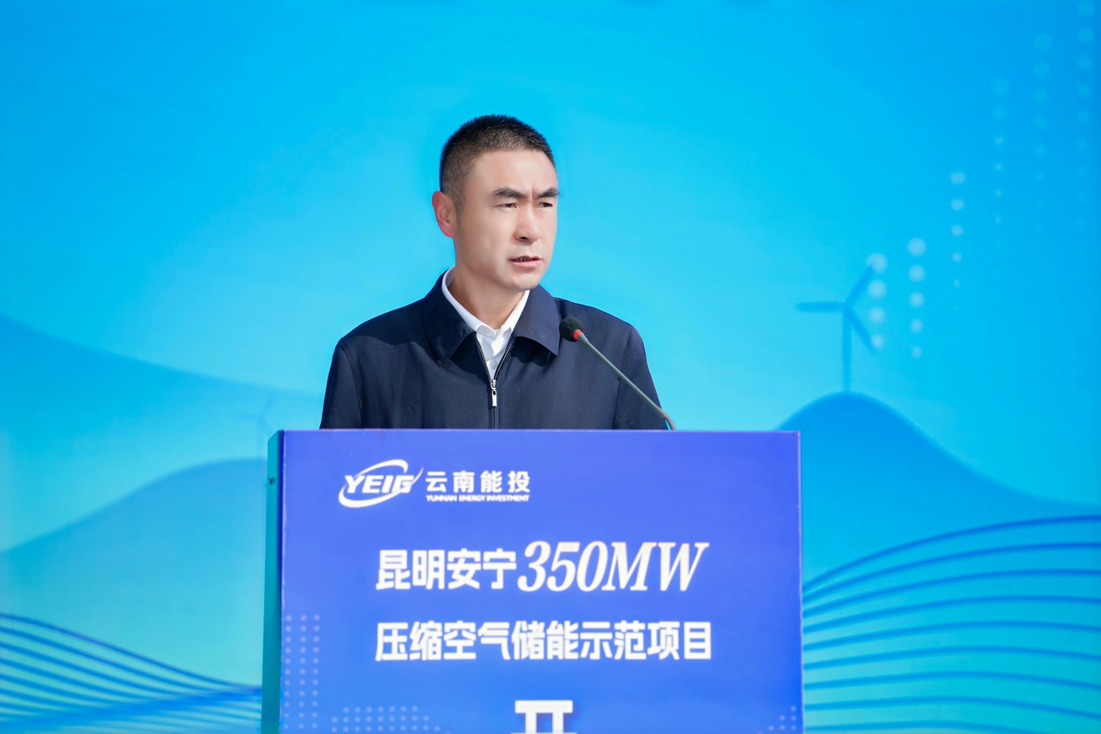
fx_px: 4219
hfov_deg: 14.9
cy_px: 367
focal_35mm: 138
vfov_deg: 9.9
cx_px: 550
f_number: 2.8
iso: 200
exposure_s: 1/3200
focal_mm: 138
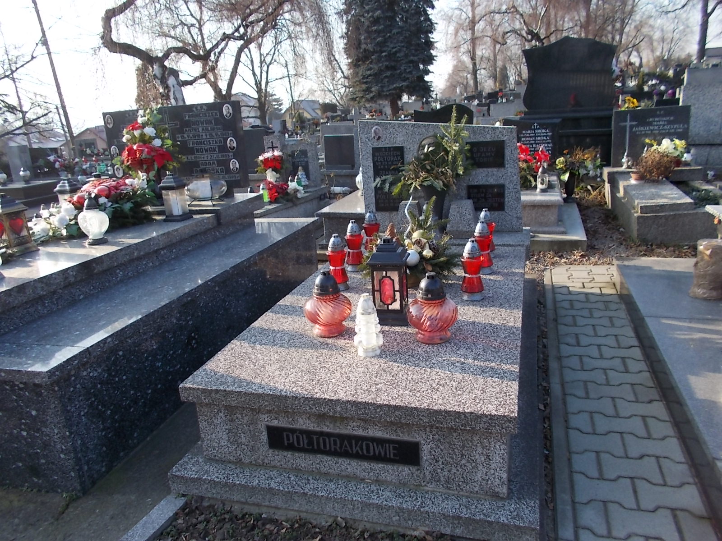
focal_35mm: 26
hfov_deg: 67.3
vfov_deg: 53.1
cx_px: 361
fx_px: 542
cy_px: 270
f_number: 3.2
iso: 80
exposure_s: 1/250
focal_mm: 4.6
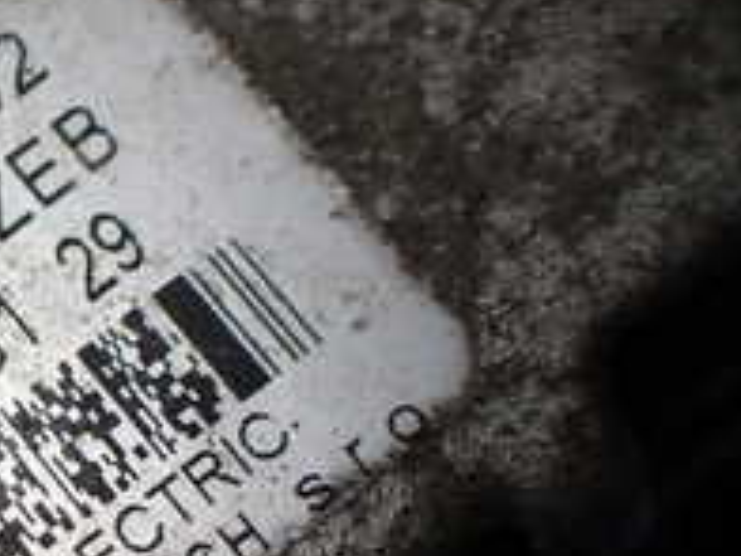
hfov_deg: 20.0
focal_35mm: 92
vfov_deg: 15.8
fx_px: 1969
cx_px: -140
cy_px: 522
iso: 100
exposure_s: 1/160
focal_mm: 5.4
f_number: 2.3
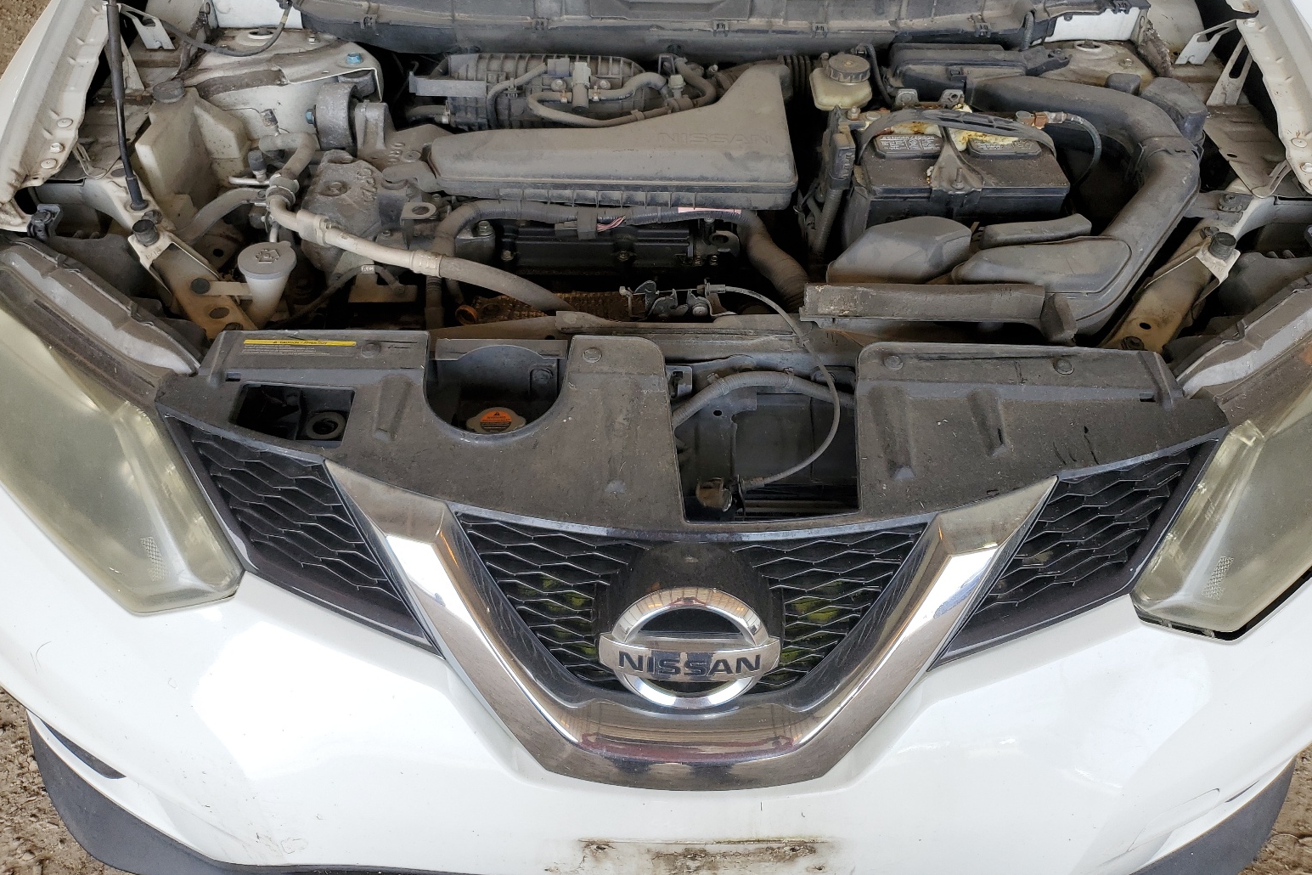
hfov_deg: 65.5
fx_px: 1020
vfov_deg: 46.3
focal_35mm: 28
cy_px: 371
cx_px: 669
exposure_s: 1/244
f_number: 1.5
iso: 50
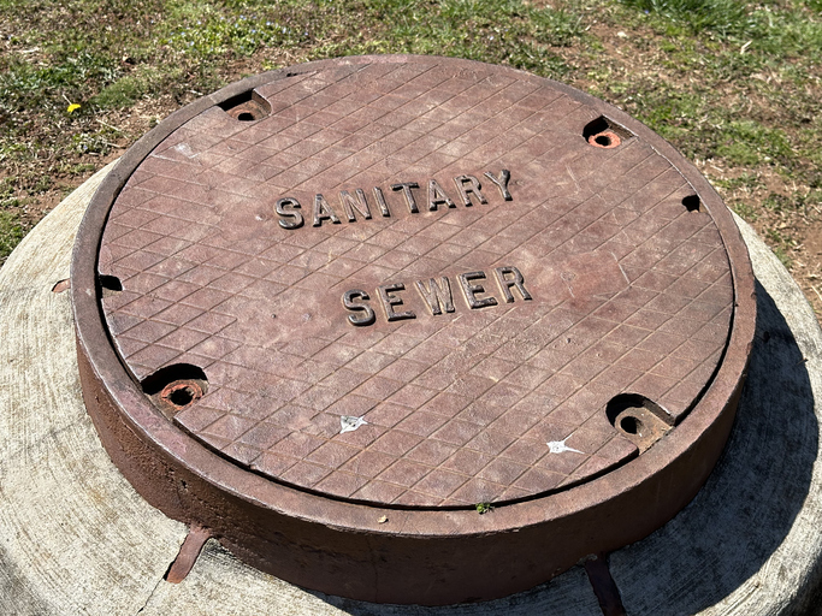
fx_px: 1140
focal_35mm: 48
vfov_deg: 30.3
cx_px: 411
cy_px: 308
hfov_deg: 39.7
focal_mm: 6.86
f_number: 1.78
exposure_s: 1/3472
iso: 64
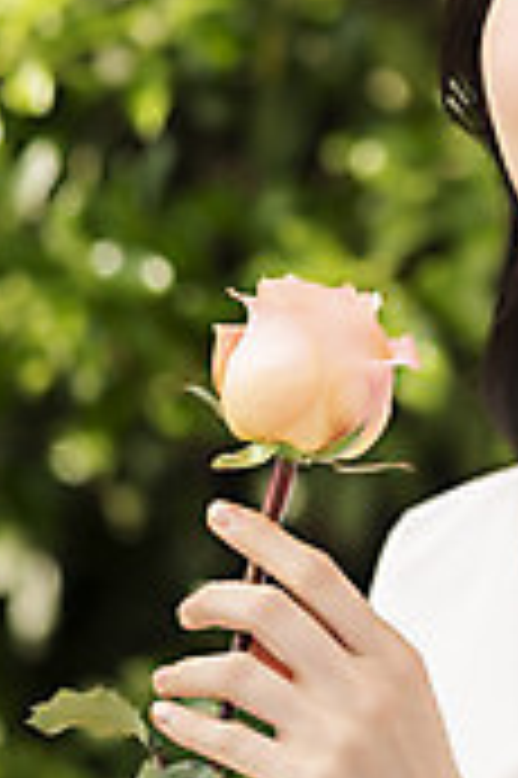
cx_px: 570
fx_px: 5255
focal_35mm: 243
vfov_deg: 8.5
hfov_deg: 5.6
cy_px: 180
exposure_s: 1/400
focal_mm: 105
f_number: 4
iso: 100
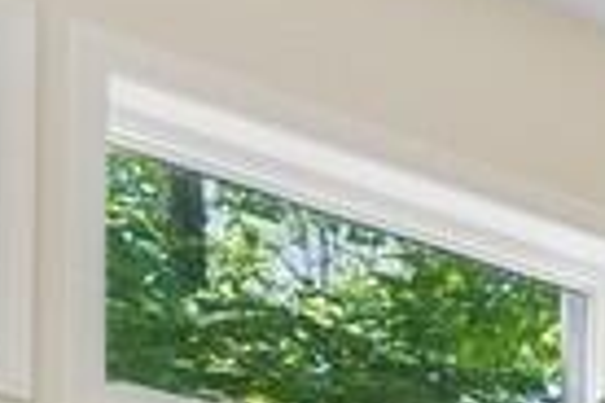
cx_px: 956
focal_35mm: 104
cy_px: 1051
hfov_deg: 17.3
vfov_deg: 10.7
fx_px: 1748
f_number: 8
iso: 400
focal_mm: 16
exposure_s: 1/4
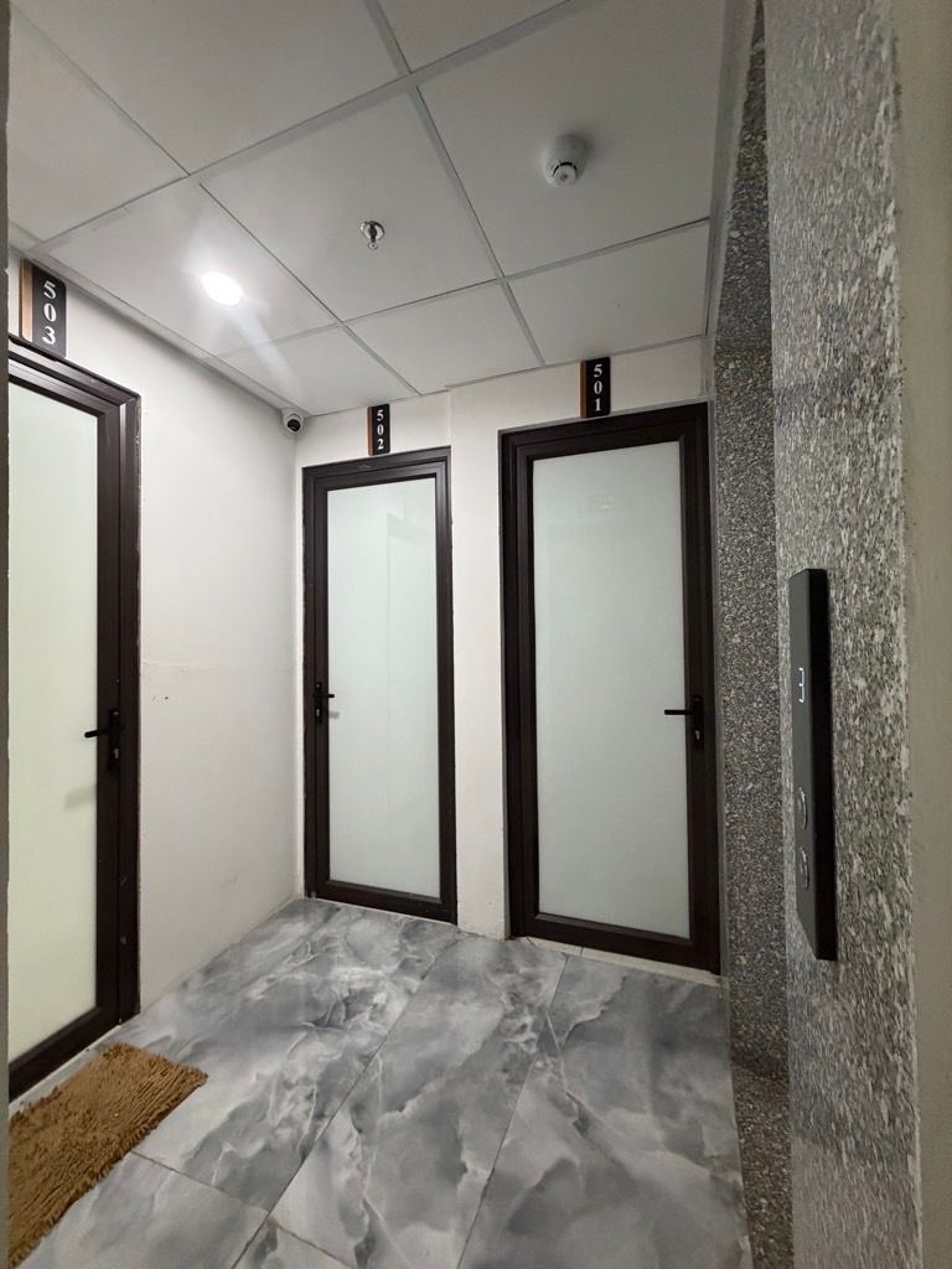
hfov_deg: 85.7
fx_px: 513
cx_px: 476
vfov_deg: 102.1
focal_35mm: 14
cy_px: 634
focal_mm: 2.22
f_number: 2.2
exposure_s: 1/60
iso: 640
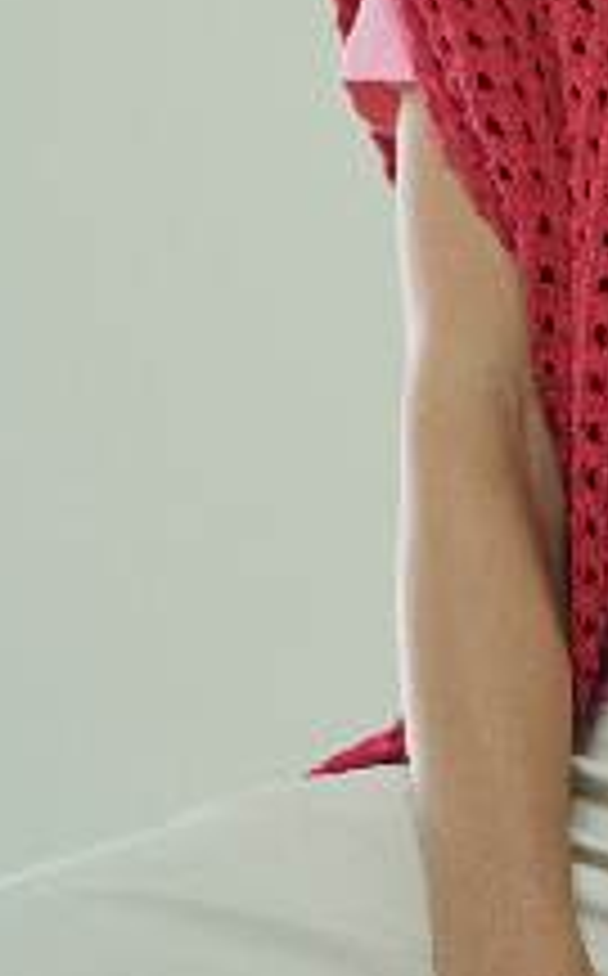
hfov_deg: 6.3
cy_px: 135
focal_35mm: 204
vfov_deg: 10.2
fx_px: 5426
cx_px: 928
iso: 500
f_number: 4
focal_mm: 62
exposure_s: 1/200
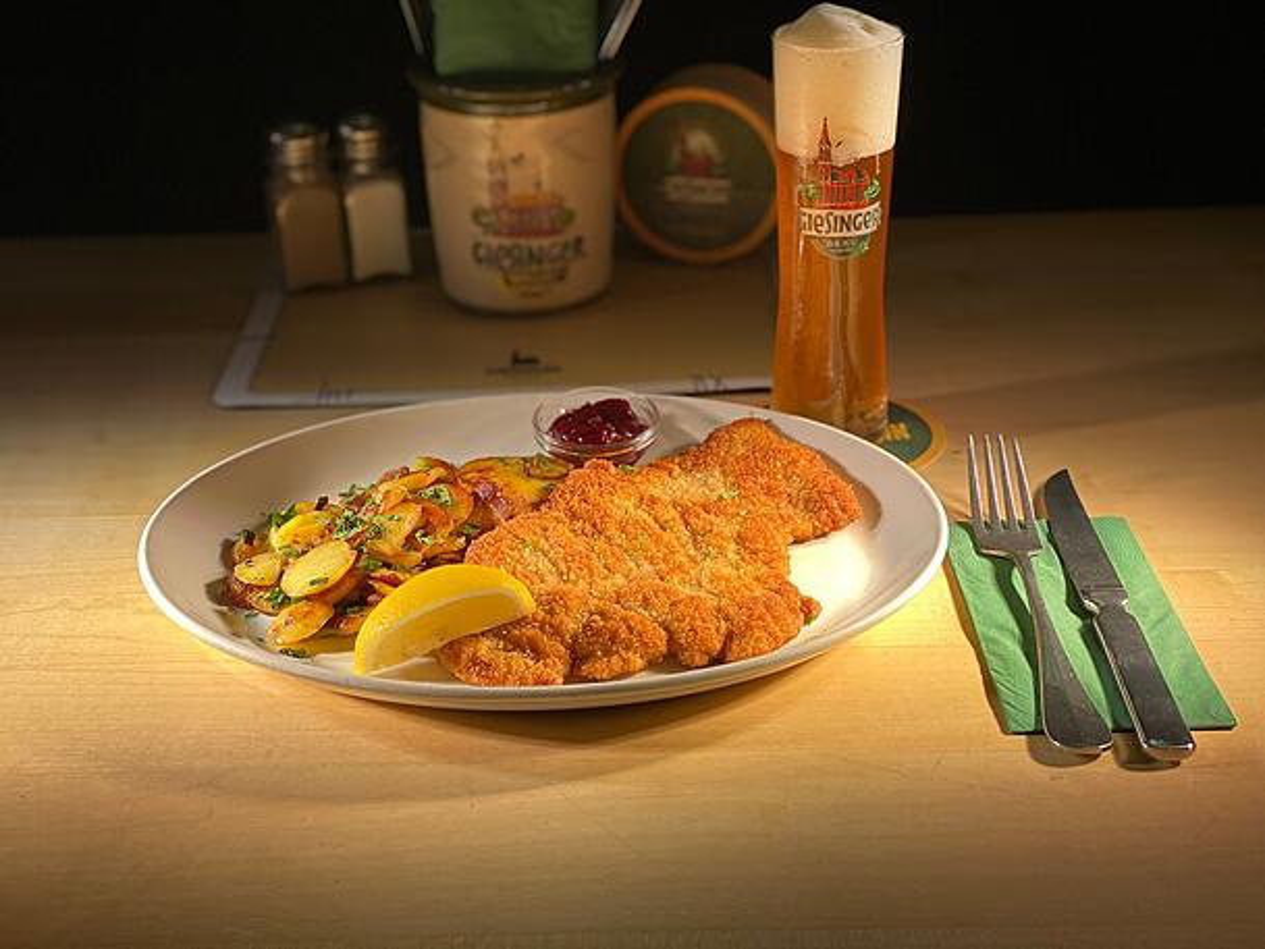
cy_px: 474
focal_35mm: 52
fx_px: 1901
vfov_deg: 28.0
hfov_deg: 36.8
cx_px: 632
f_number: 2
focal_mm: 6
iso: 20
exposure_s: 1/302
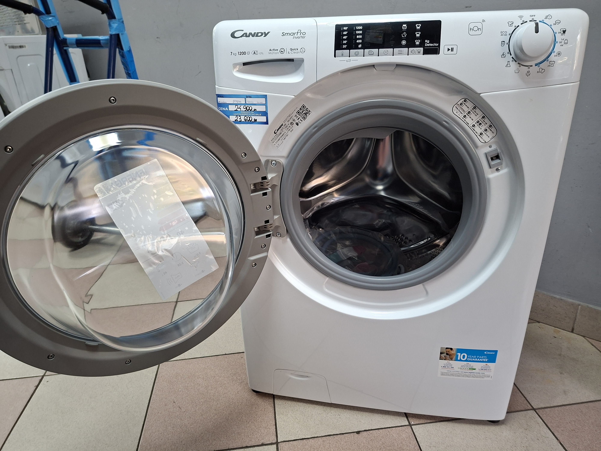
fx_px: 399
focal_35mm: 23
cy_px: 226
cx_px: 300
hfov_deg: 73.9
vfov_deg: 58.9
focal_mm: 5.54
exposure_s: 1/50
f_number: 1.8
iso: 320
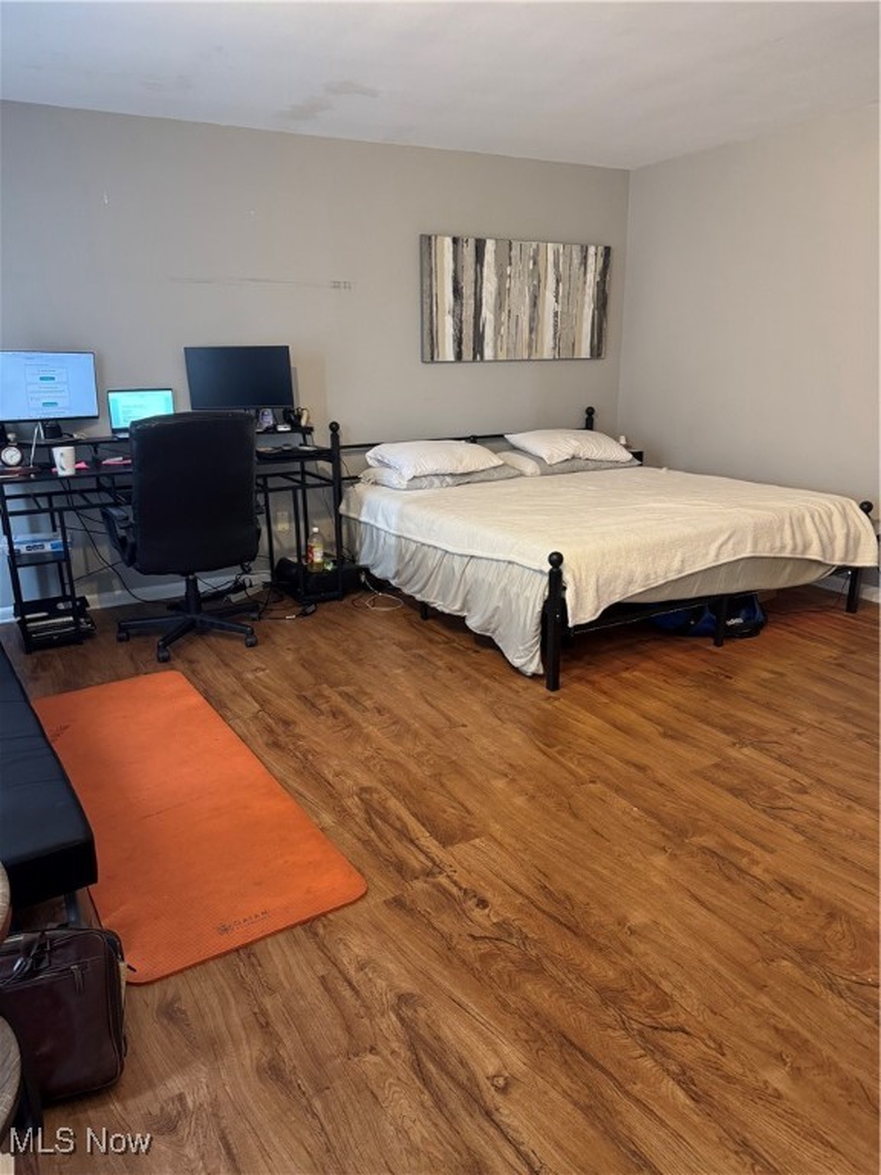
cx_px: 440
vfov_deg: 71.6
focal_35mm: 24
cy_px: 588
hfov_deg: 56.8
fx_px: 814
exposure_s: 1/60
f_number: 1.78
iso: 400
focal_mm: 6.76
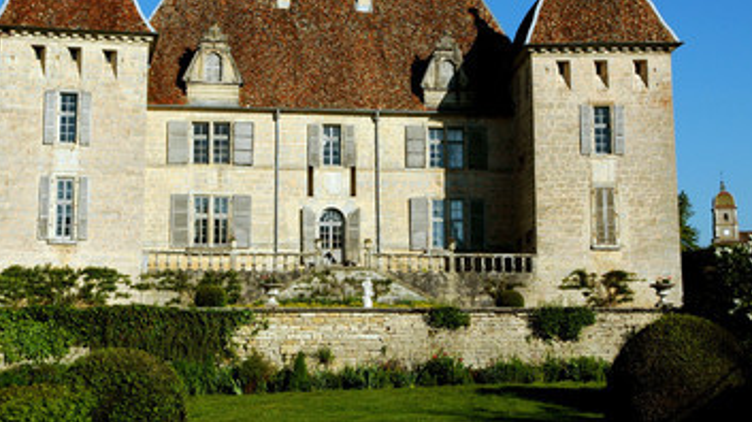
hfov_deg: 32.1
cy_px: 128
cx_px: 346
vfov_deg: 18.3
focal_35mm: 66
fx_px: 1308
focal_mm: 35
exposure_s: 1/400
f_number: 10
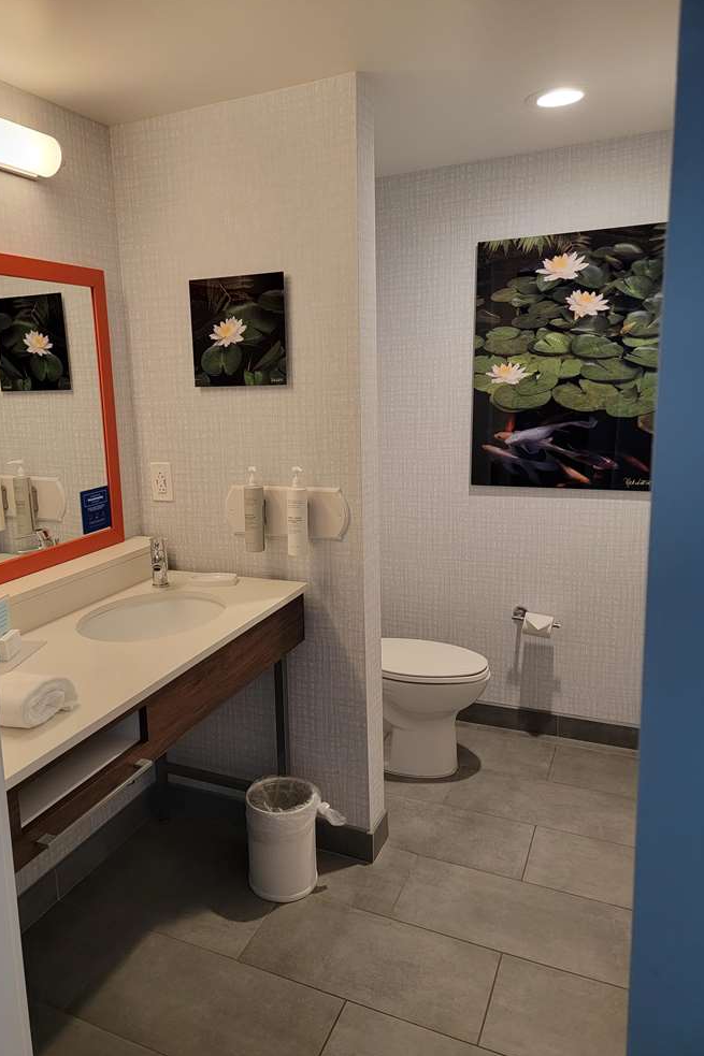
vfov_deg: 69.4
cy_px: 508
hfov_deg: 49.3
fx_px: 763
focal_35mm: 26
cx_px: 297
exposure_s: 1/120
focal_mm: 6.7
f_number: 1.8
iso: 160
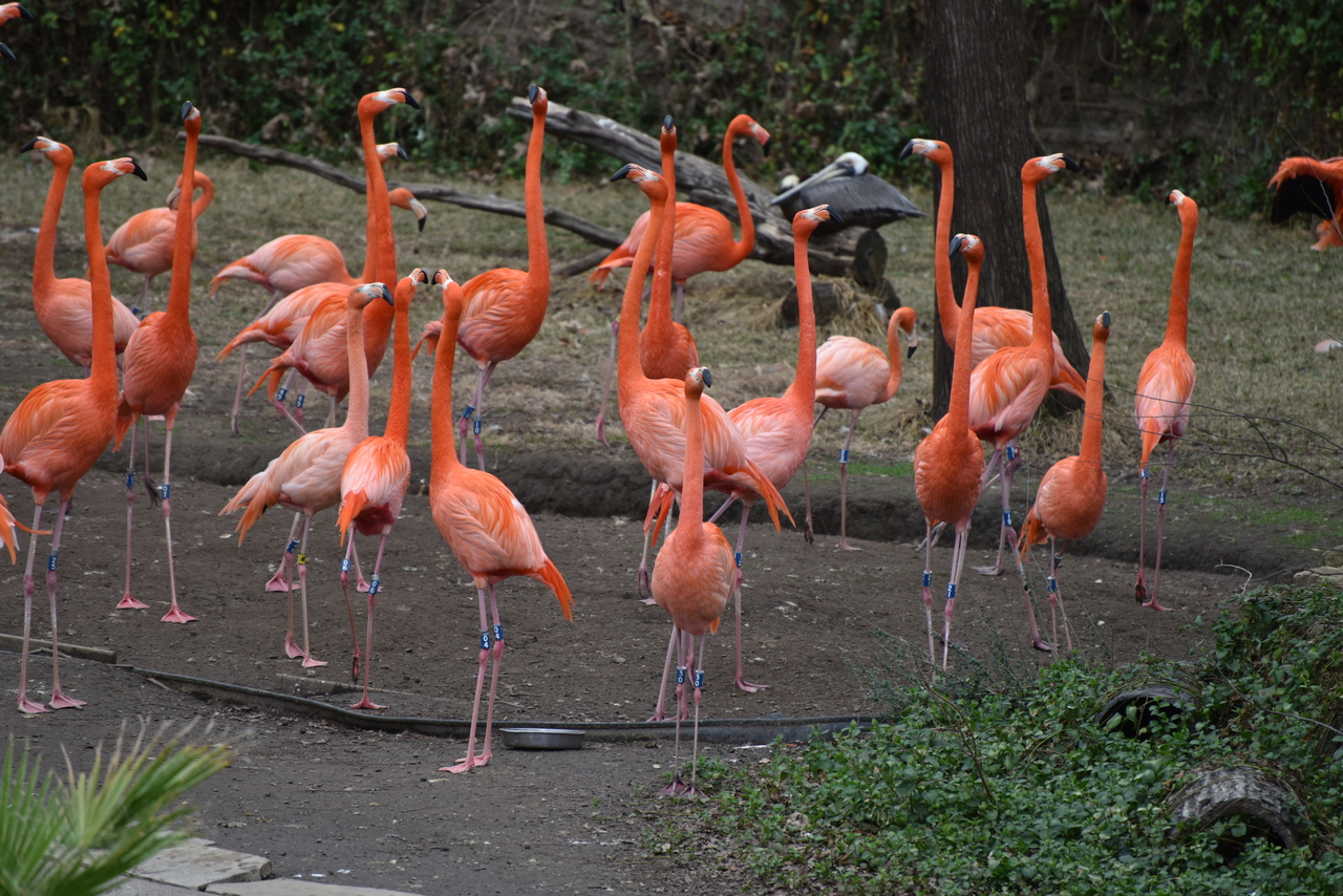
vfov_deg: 4.6
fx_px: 11193
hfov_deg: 6.9
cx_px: 672
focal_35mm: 300
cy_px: 448
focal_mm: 300
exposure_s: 1/640
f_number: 5.6
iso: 360
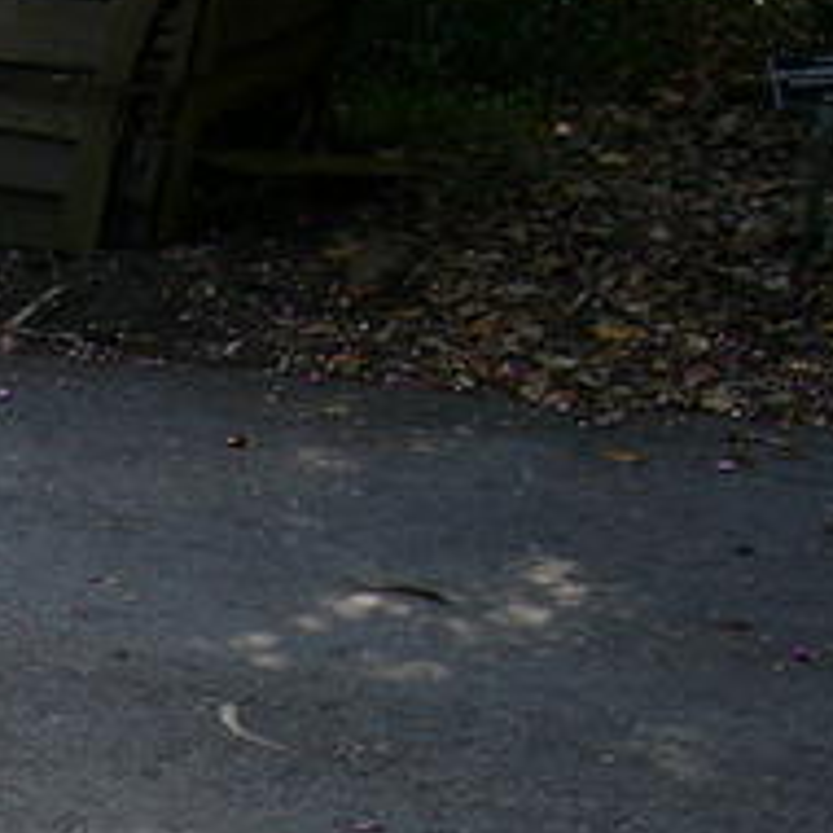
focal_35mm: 104
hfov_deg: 15.1
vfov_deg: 16.5
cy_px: 776
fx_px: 2831
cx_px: -544
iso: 50
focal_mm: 5.8
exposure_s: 1/160
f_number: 2.8
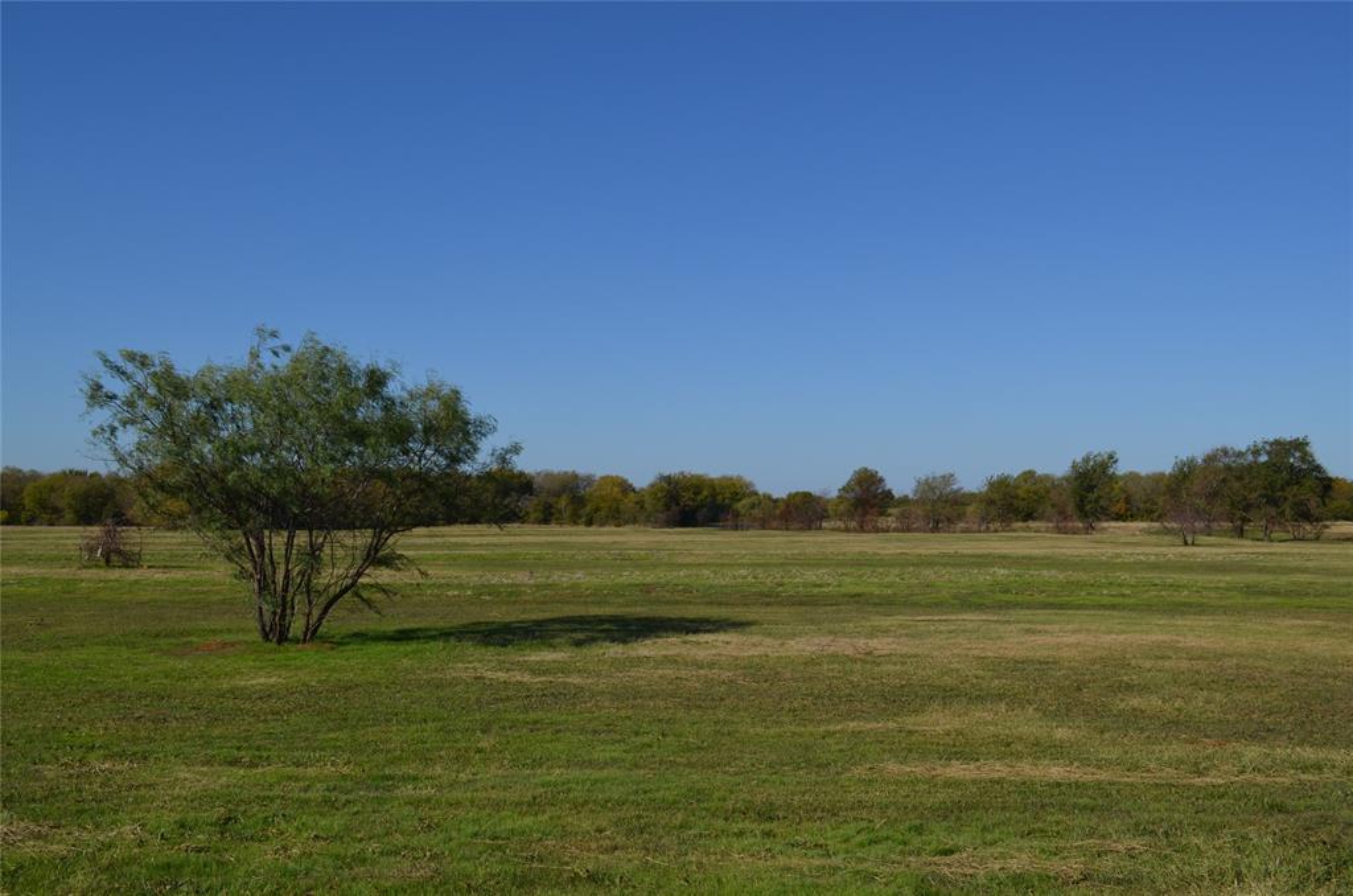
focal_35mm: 33
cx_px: 676
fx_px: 1238
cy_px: 448
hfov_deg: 57.3
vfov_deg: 39.8
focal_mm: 22
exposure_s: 1/320
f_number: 9
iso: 100
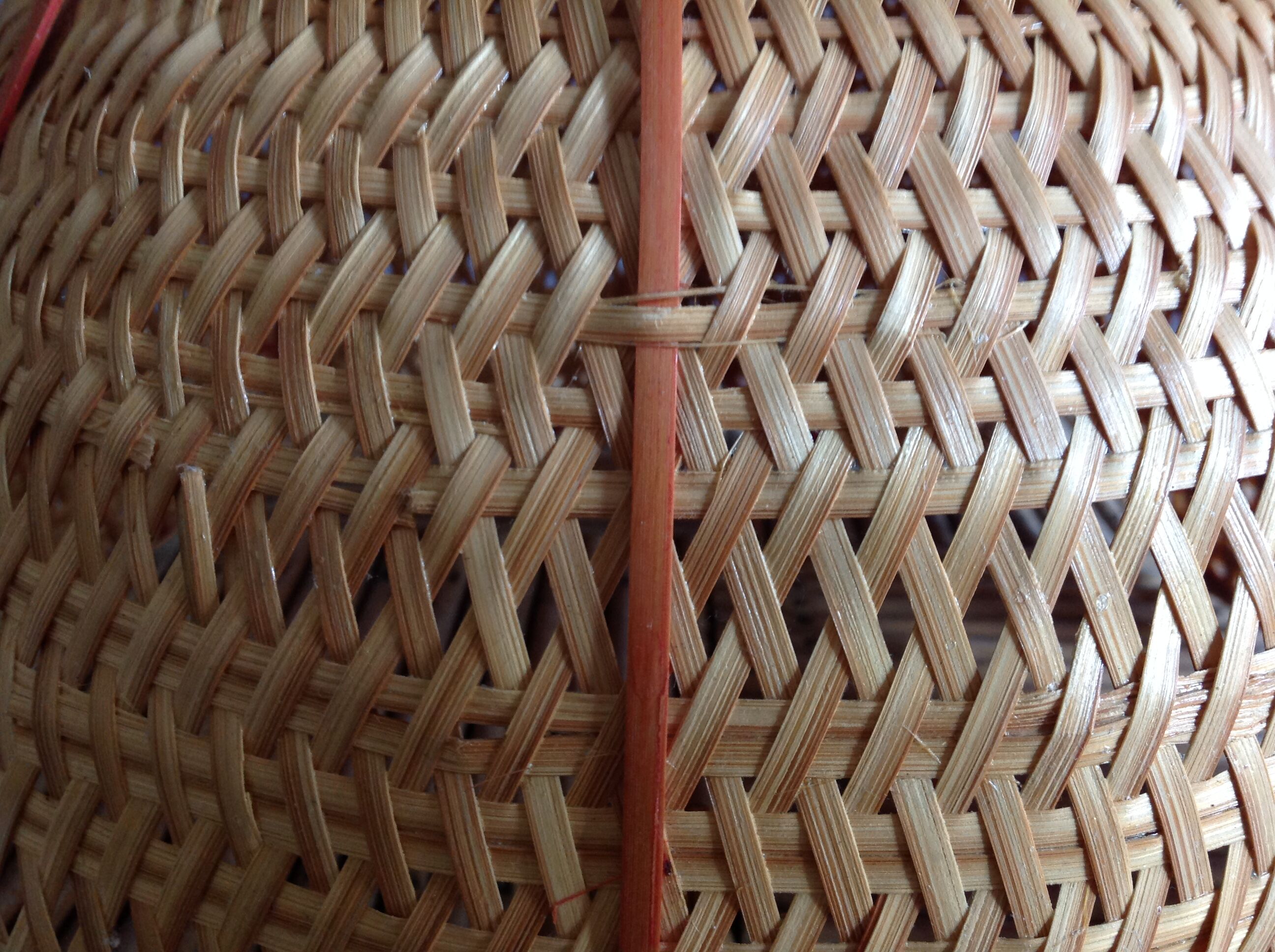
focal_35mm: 35
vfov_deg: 40.6
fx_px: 1287
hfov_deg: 52.7
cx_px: 638
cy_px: 476
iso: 125
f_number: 2.4
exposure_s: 1/15
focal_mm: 4.28
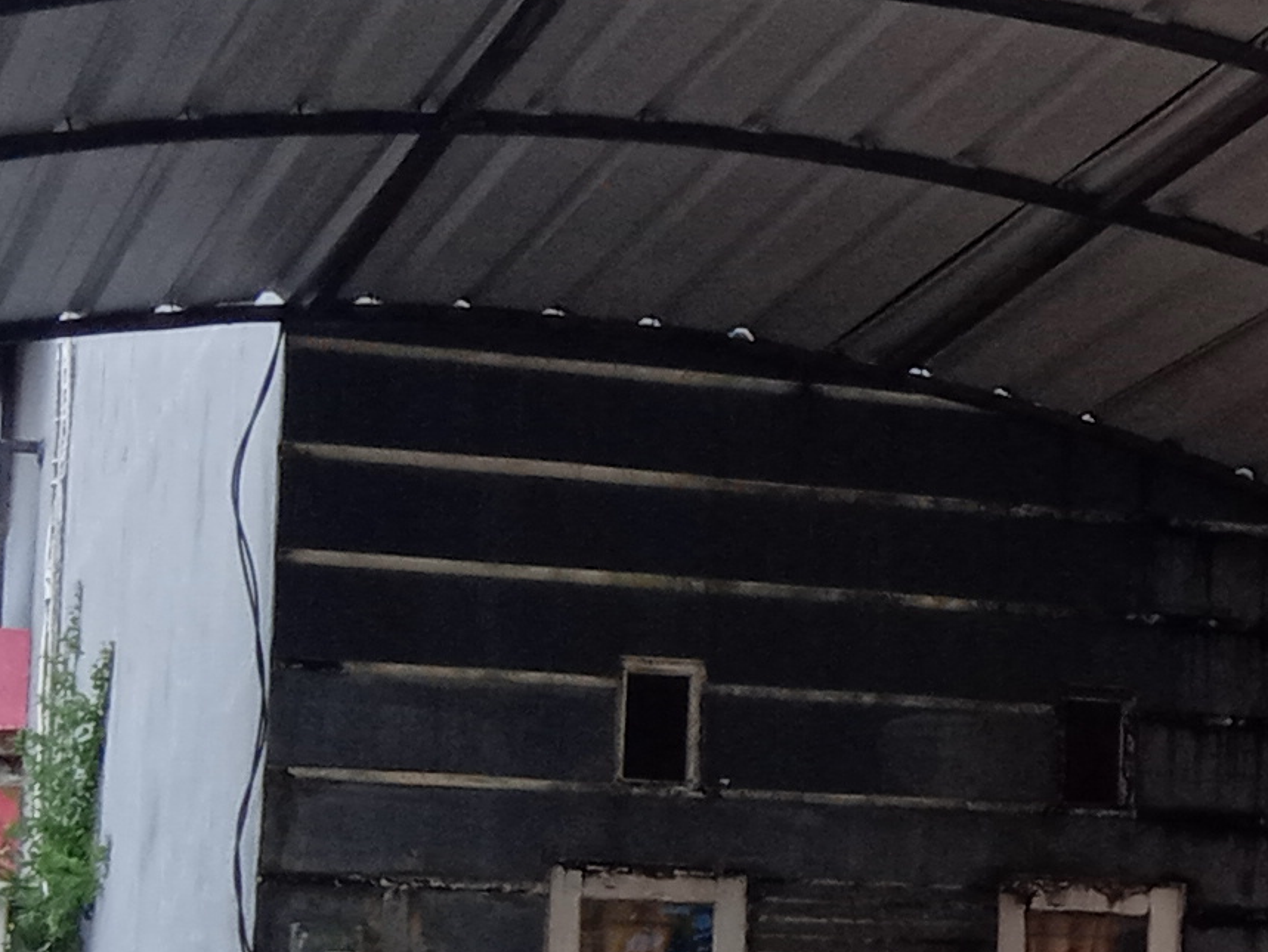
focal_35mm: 126
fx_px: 4617
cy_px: 770
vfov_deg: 11.7
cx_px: 2261
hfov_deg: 14.0
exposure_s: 1/129
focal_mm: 3.46
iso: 104
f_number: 2.2
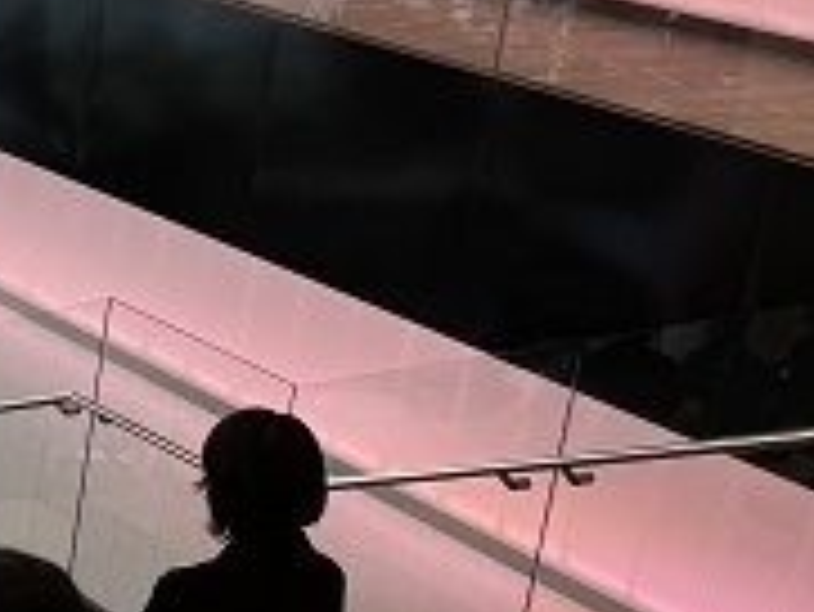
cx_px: -697
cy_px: 207
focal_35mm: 90
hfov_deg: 17.3
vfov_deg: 16.4
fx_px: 2118
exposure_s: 1/120
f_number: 1.78
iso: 64
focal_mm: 6.76
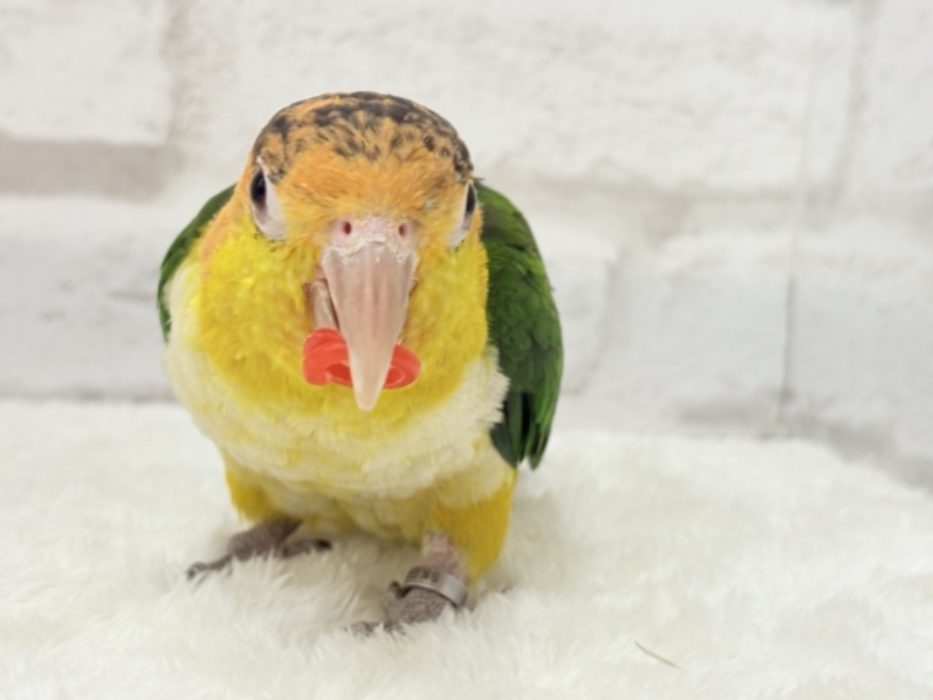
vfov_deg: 24.8
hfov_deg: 32.7
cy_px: 356
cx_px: 478
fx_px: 1590
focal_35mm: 59
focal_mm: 5.96
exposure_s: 1/50
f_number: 1.6
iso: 40
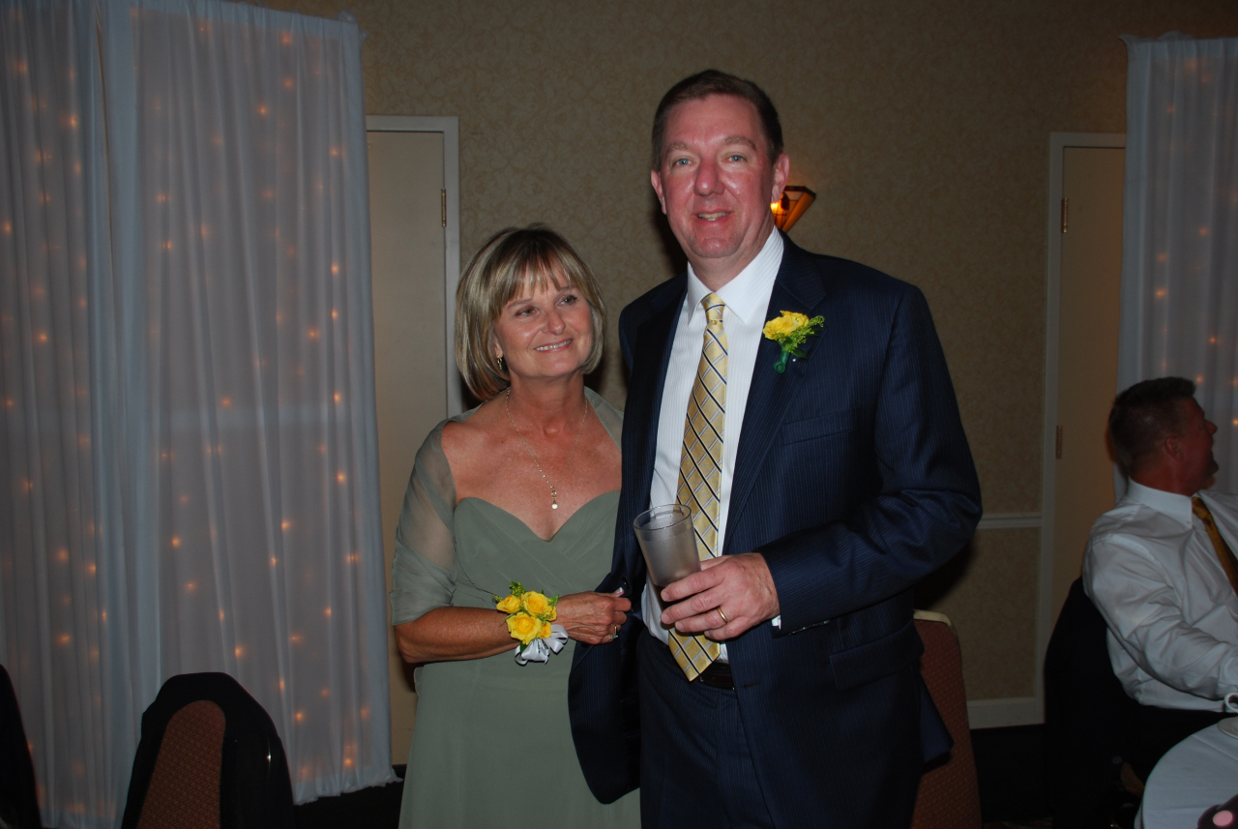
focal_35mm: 33
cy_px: 414
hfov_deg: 57.2
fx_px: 1136
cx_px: 619
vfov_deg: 40.1
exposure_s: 1/60
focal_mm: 22
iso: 200
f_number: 4
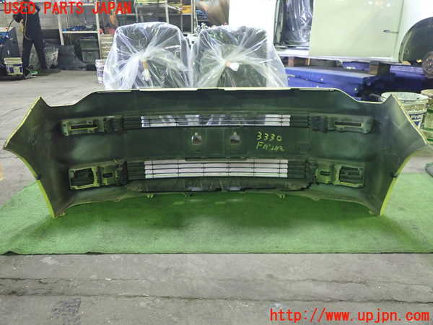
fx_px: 375
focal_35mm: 30
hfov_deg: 60.0
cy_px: 162
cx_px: 216
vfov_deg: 46.8
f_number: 2.3
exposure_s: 1/30
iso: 640
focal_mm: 5.5
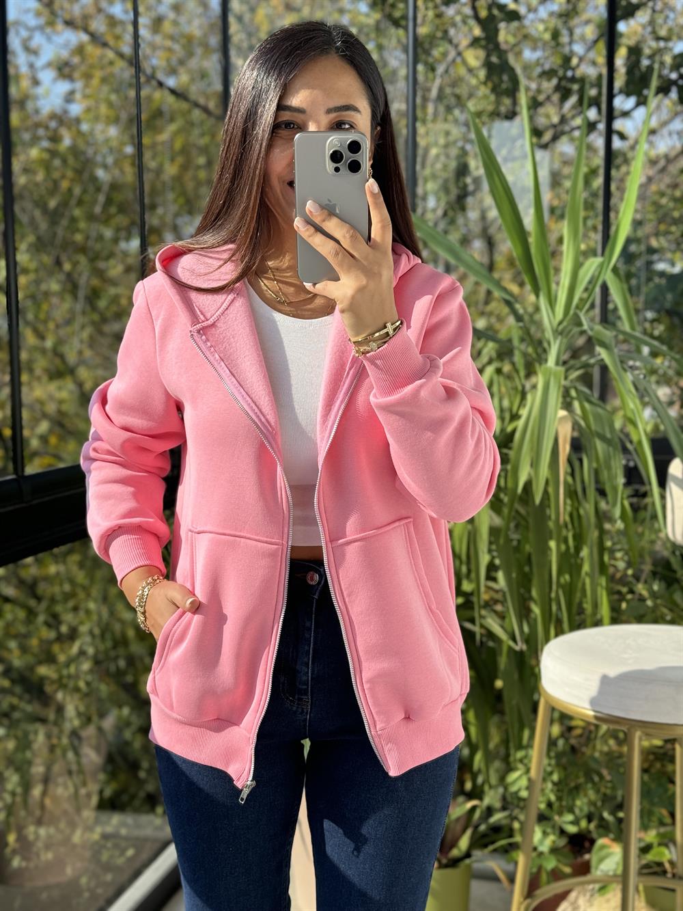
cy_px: 456
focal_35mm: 48
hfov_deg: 30.3
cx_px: 342
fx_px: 1263
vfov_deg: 39.7
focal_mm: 6.76
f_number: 1.78
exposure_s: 1/765
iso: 64
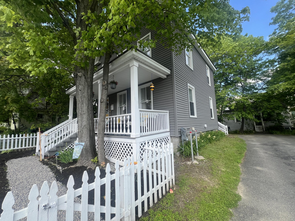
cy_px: 110
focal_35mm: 13
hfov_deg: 106.2
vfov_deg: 89.9
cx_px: 148
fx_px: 111
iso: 32
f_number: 1.8
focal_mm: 1.57
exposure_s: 1/483
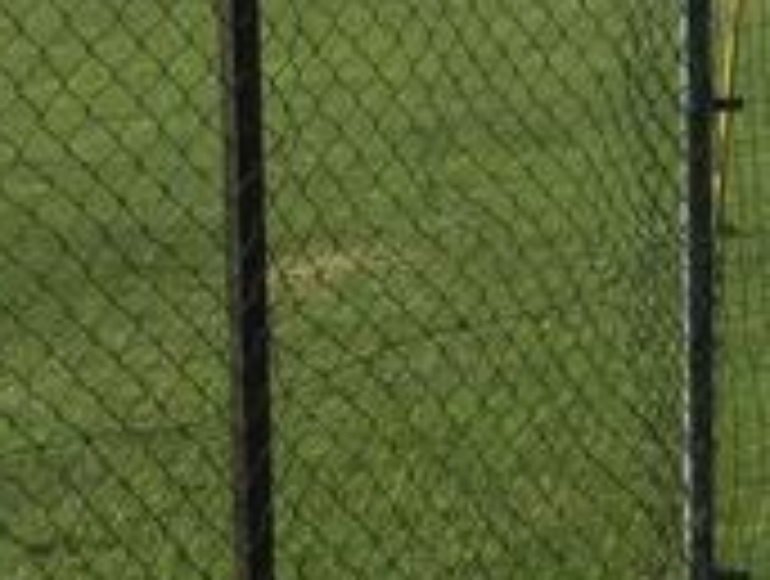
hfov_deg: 14.3
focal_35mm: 127
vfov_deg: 11.6
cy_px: -43
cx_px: 1198
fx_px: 2831
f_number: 2.2
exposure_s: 1/2825
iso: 32
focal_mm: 4.15
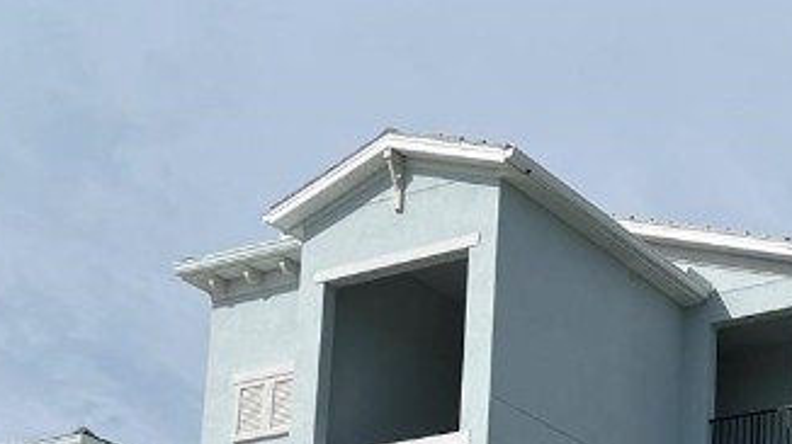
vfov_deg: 12.6
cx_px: 860
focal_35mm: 89
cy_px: 735
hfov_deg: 22.6
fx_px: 1868
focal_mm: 5.1
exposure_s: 1/4854
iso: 50
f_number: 1.6
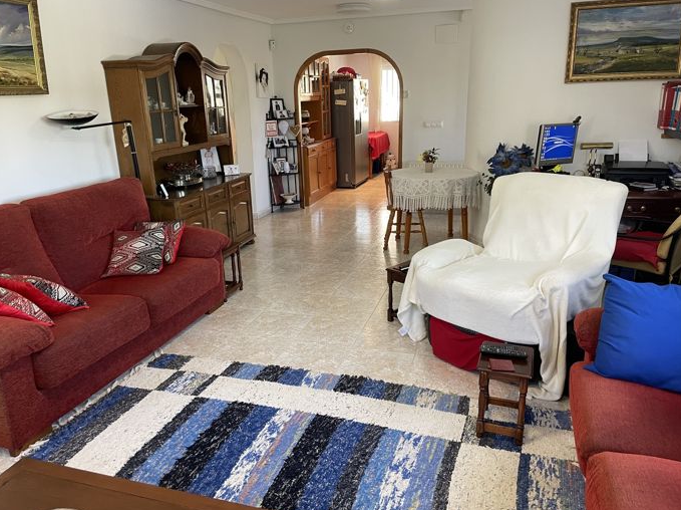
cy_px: 258
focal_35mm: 27
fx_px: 531
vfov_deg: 51.3
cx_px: 332
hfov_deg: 65.4
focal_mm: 4.2
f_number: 1.6
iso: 125
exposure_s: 1/66
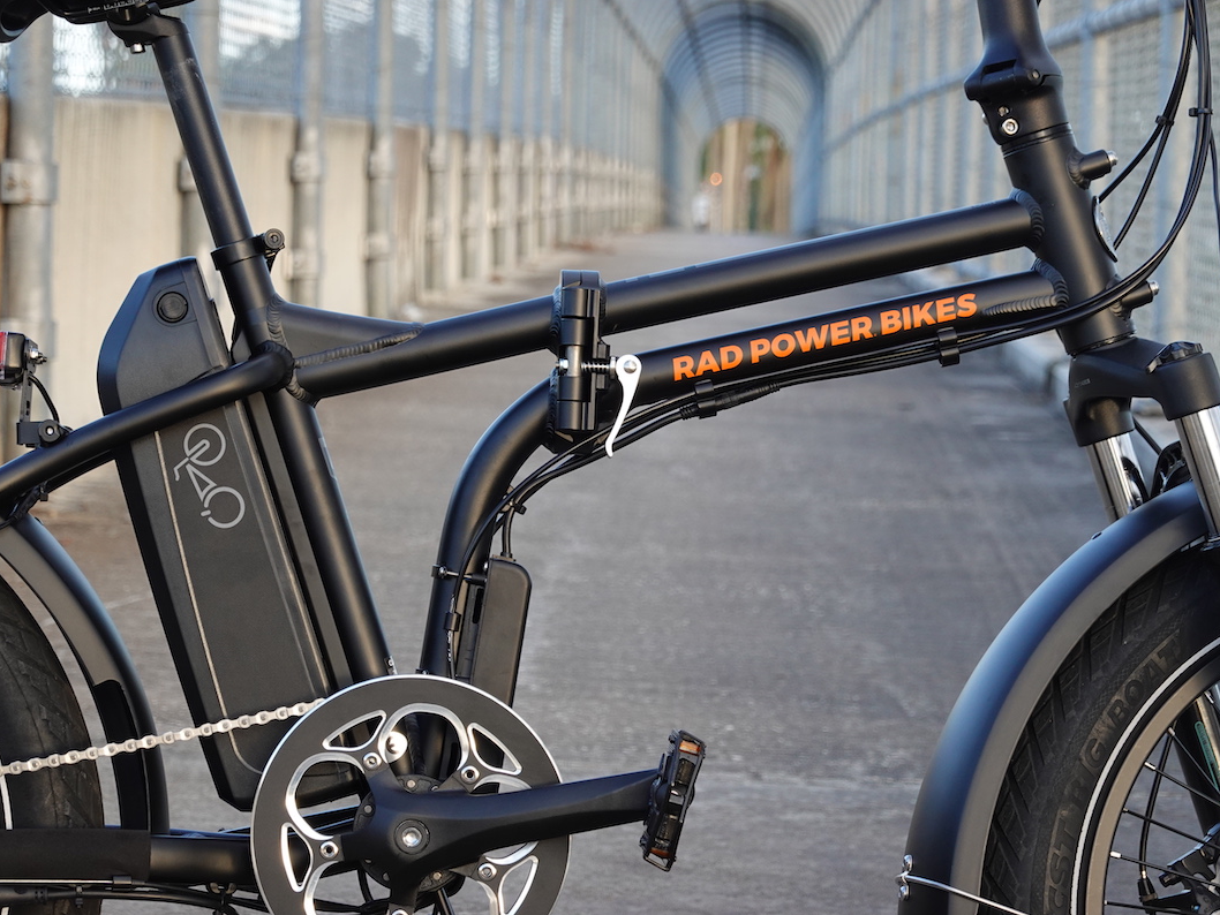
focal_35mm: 133
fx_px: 4688
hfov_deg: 14.8
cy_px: 460
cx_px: 632
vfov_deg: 11.2
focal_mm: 44.38
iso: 200
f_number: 4.5
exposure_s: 1/125
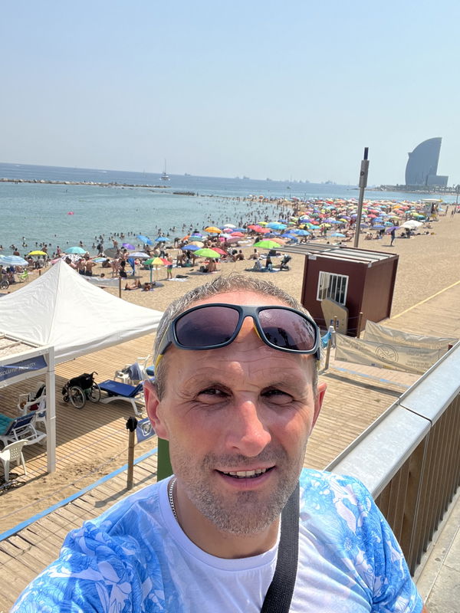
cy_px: 306
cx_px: 230
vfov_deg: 60.0
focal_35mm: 30
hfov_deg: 46.8
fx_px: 532
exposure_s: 1/750
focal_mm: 2.71
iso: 32
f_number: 2.2
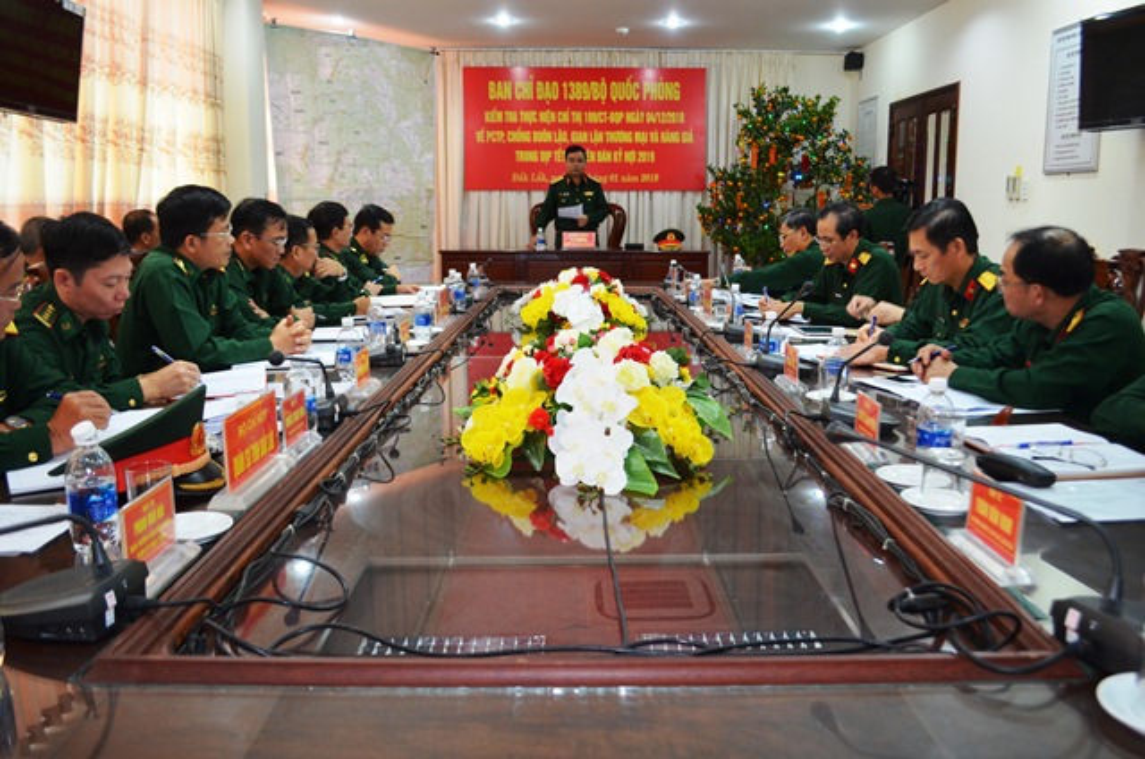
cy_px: 380
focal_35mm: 30
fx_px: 952
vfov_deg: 43.4
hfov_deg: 62.0
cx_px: 572
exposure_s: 1/60
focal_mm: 20
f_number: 3.8
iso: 720
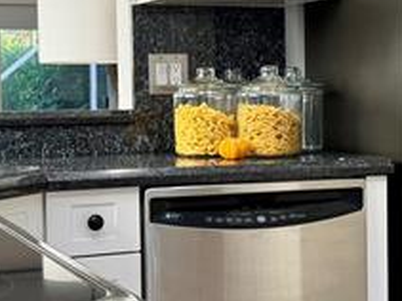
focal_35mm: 91
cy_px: 112
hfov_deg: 21.5
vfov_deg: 16.2
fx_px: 1056
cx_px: 227
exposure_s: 1/120
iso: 100
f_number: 1.78
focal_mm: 6.76
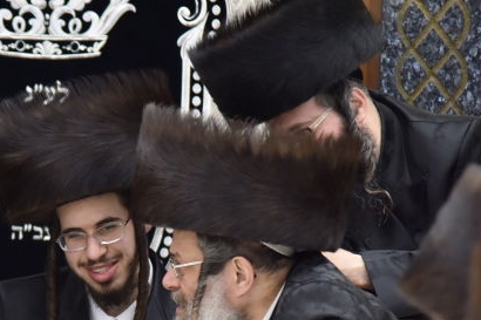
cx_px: 63
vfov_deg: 4.6
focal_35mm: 300
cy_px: 271
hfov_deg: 6.9
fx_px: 4007
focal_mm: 120
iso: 1250
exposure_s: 1/200
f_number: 4
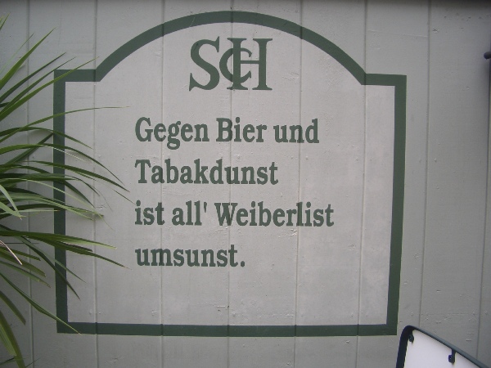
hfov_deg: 52.6
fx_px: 496
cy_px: 184
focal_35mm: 35
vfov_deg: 40.7
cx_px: 246
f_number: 2.6
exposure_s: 1/160
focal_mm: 5.8
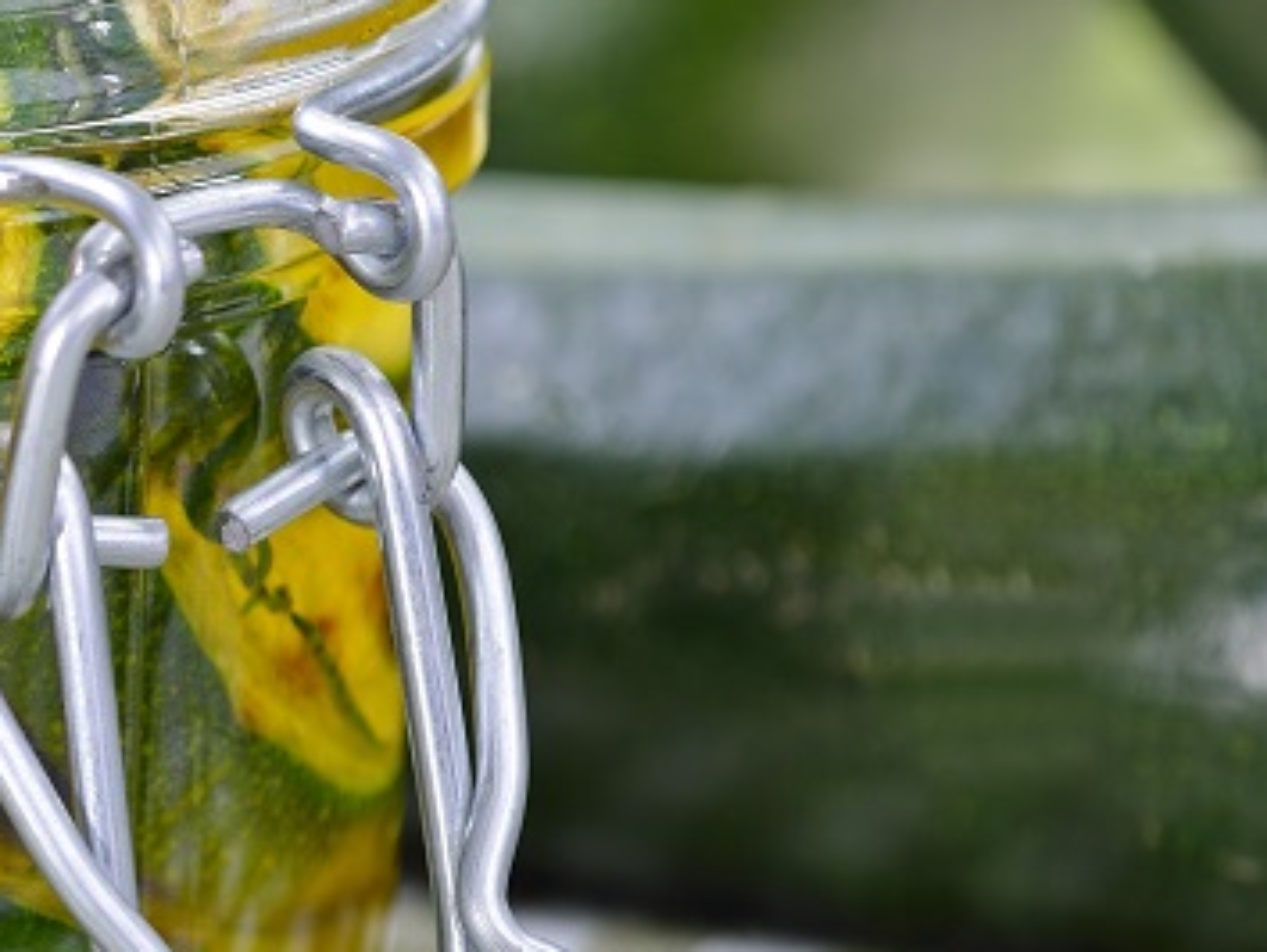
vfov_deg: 2.6
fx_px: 20584
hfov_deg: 3.5
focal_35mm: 562
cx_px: -759
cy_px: 179
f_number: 6.3
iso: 100
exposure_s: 1/200
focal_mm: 180
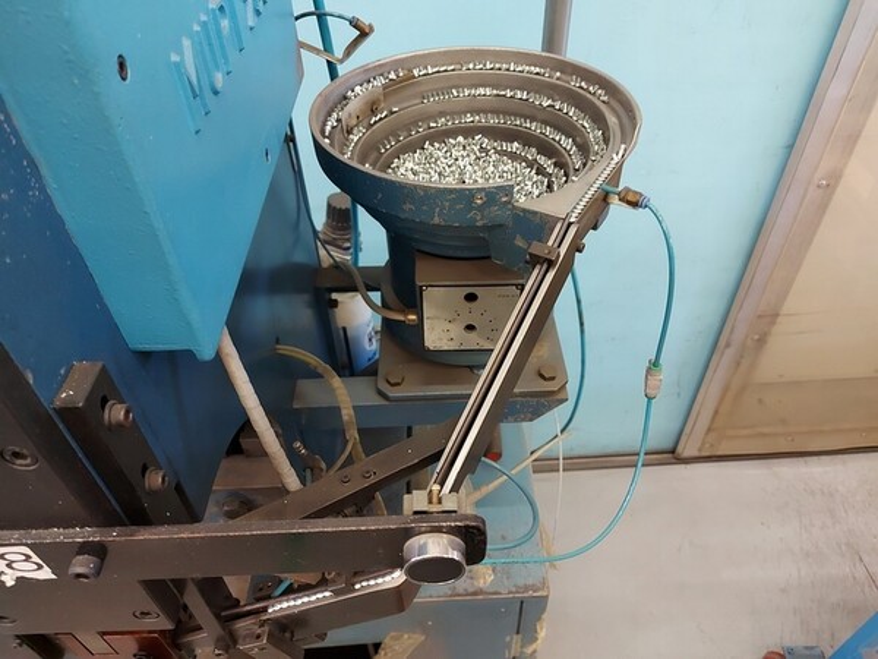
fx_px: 609
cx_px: 439
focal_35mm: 24
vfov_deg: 56.8
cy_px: 330
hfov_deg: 71.6
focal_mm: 5.23
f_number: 1.8
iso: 320
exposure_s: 1/24
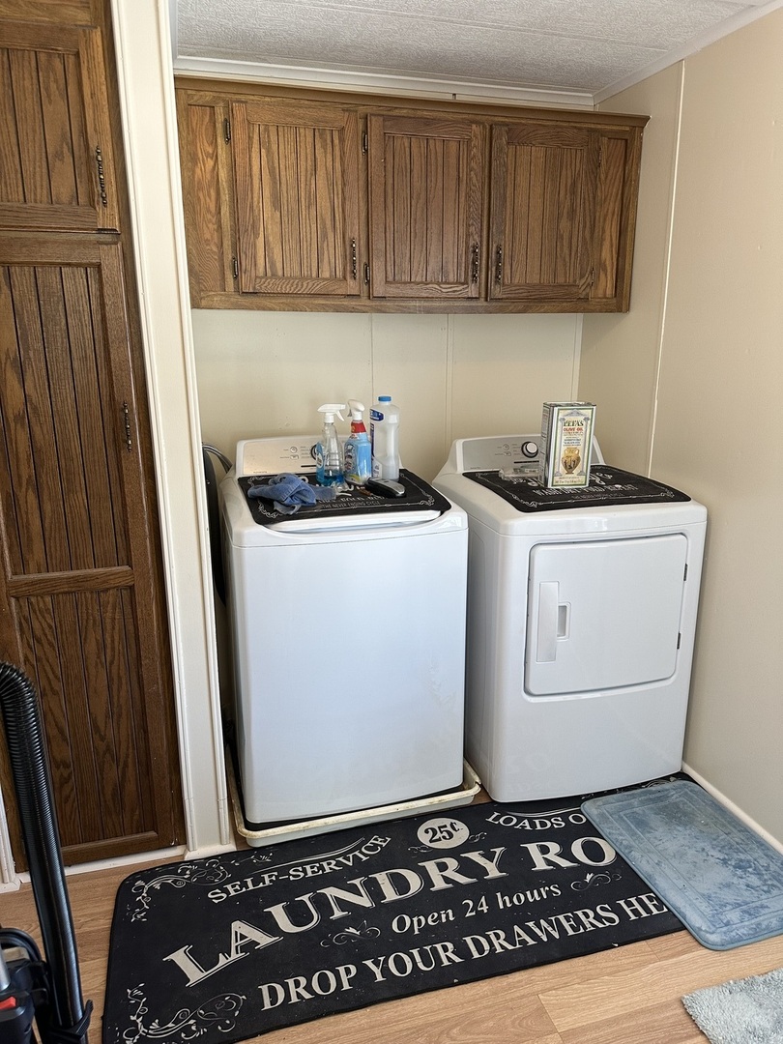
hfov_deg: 56.8
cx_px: 392
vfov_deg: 71.6
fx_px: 724
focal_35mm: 24
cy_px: 522
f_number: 1.78
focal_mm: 6.86
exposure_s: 1/60
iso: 160
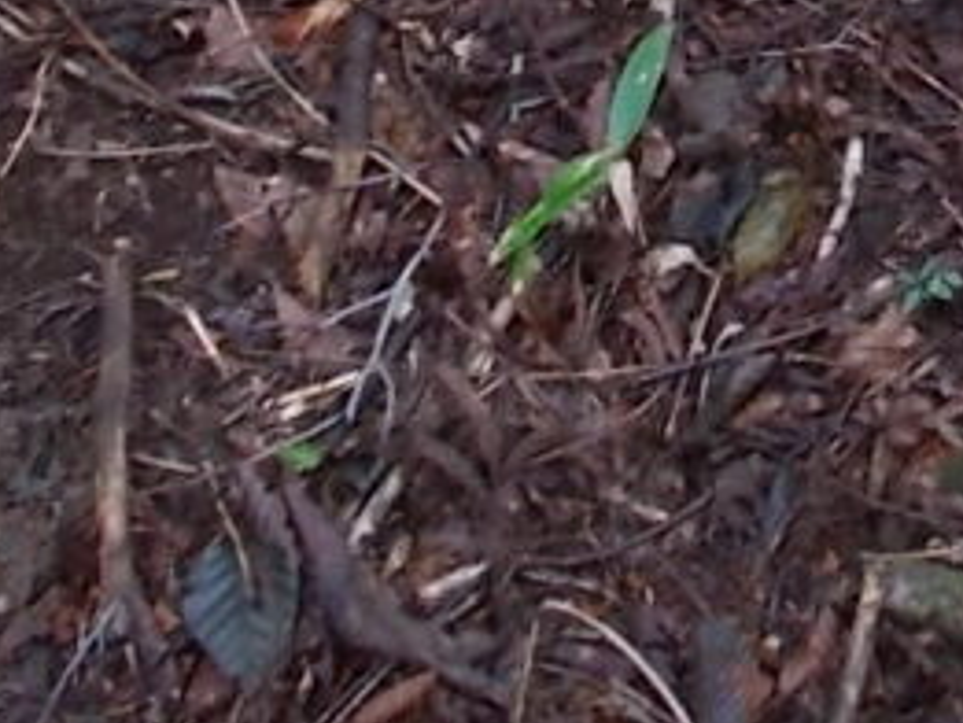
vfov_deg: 13.2
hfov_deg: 18.4
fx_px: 2839
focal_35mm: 102
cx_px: 1100
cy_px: -546
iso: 200
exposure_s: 1/25
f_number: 3.2
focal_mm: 4.6
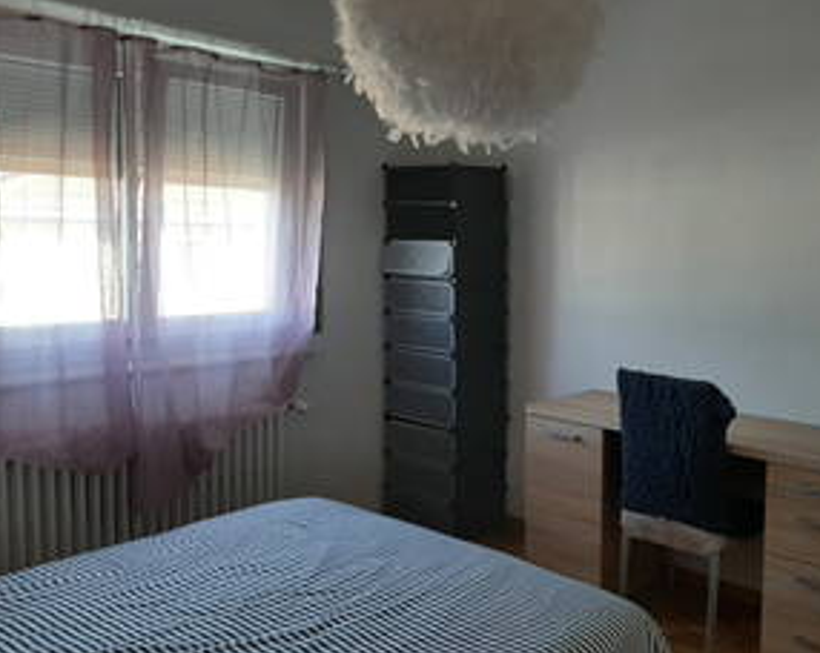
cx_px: 502
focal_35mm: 32
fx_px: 776
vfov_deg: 45.6
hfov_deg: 55.2
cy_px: 289
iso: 64
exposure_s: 1/50
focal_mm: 3.93
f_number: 1.7
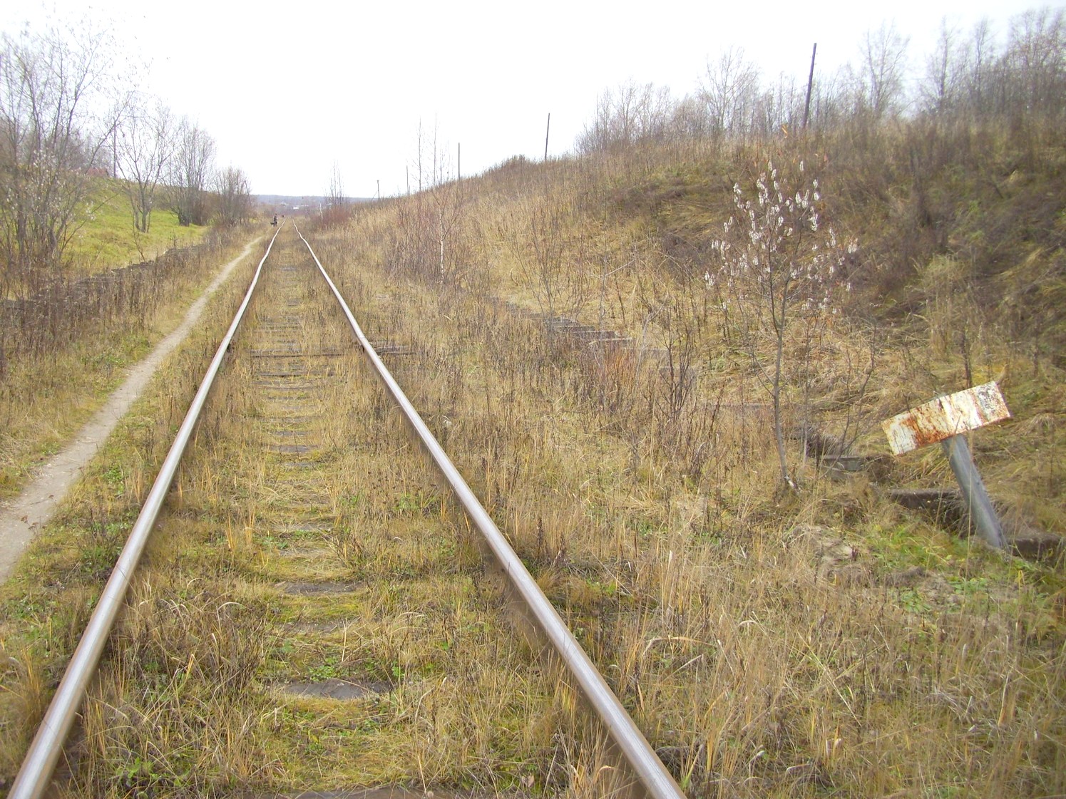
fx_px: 1047
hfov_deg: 54.0
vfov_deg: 41.8
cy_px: 400
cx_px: 533
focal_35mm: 34
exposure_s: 1/80
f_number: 2.9
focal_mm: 5.7
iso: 80
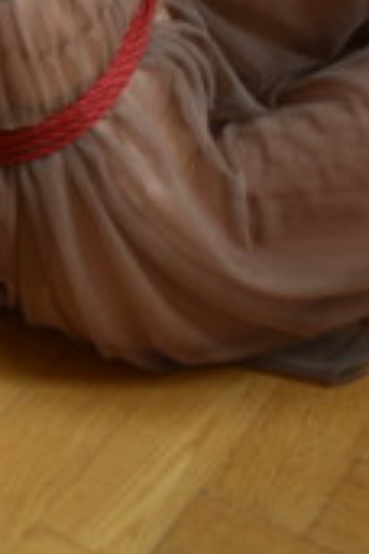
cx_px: 125
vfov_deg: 21.7
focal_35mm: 90
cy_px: -19
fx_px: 1384
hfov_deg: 15.2
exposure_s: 1/200
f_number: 1.8
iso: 640
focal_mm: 35
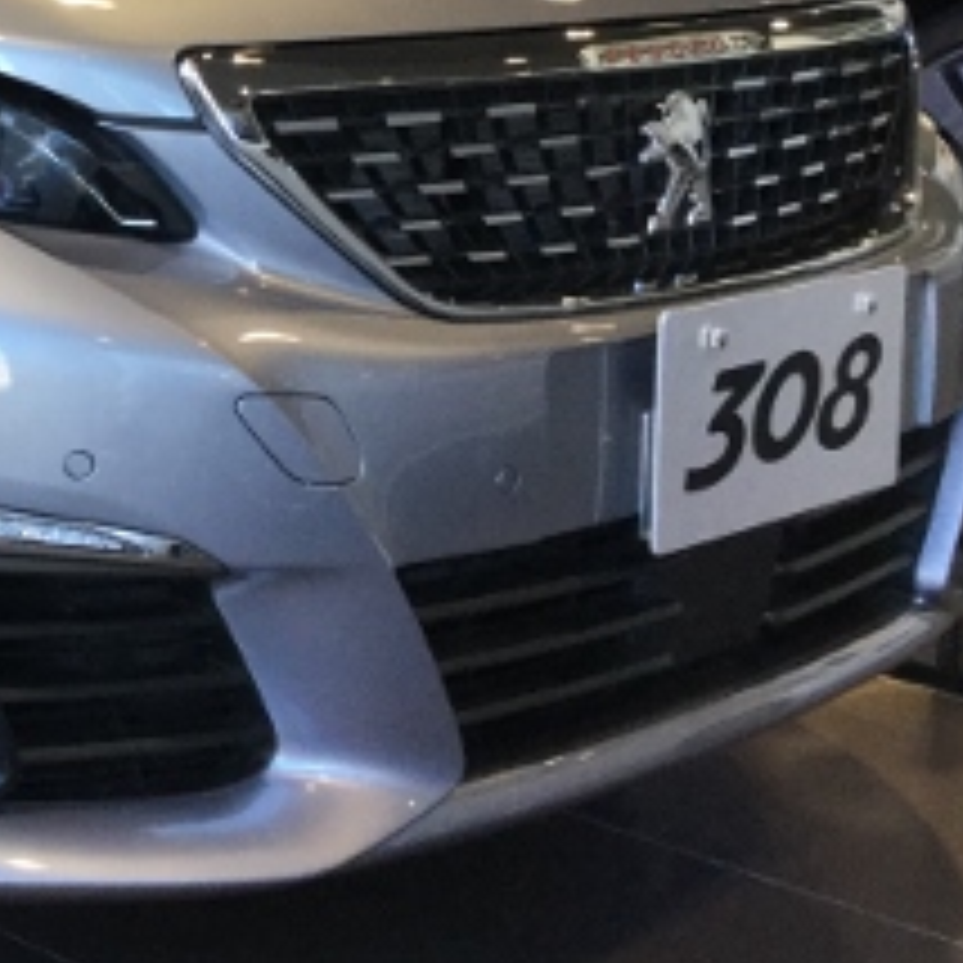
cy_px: 122
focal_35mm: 82
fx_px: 2581
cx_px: -400
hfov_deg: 19.0
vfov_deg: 20.8
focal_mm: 3.3
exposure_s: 1/30
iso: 25
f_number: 2.4
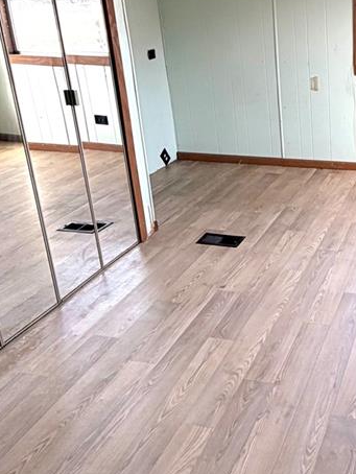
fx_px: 507
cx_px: 367
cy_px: 144
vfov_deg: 48.9
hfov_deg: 34.6
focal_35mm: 37
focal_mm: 2.22
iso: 100
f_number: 2.2
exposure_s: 1/121
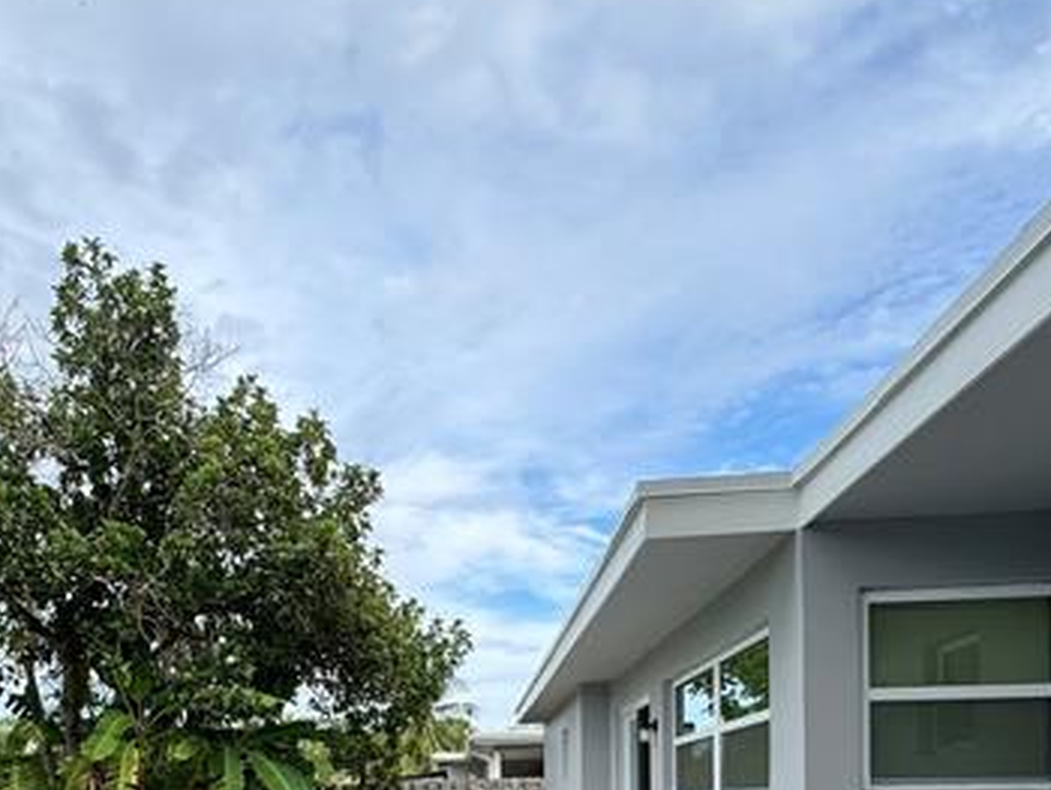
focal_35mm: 32
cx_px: 336
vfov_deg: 38.6
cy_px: 811
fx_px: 972
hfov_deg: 55.4
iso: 40
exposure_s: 1/476
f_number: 2.2
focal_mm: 2.22
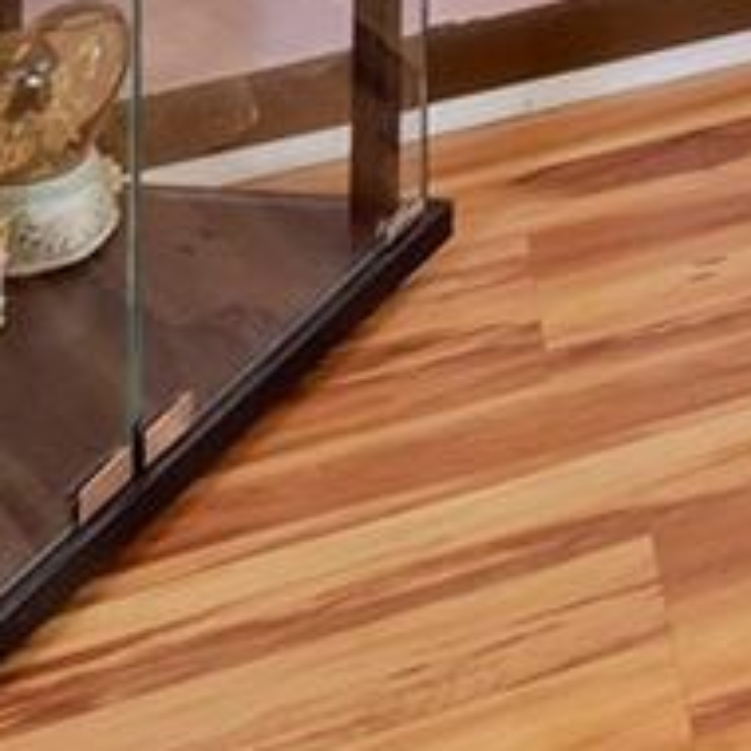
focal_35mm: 100
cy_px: -1210
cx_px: 1802
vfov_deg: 12.4
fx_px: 2455
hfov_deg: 13.1
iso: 200
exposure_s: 1.6
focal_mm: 14
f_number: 11
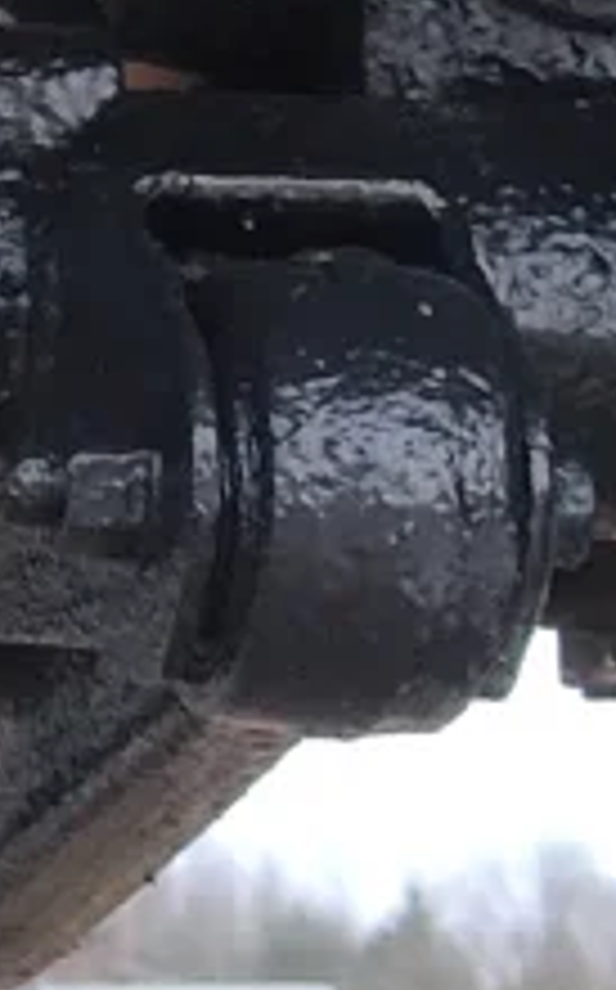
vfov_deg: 9.8
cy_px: 166
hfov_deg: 5.4
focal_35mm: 213
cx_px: -1906
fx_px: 5736
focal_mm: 6.06
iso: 200
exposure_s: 1/20
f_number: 1.8
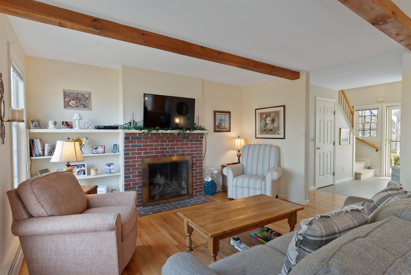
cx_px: 206
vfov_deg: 67.5
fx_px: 206
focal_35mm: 18
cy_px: 138
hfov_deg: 89.9
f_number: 8
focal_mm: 12
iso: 200
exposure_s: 1/2
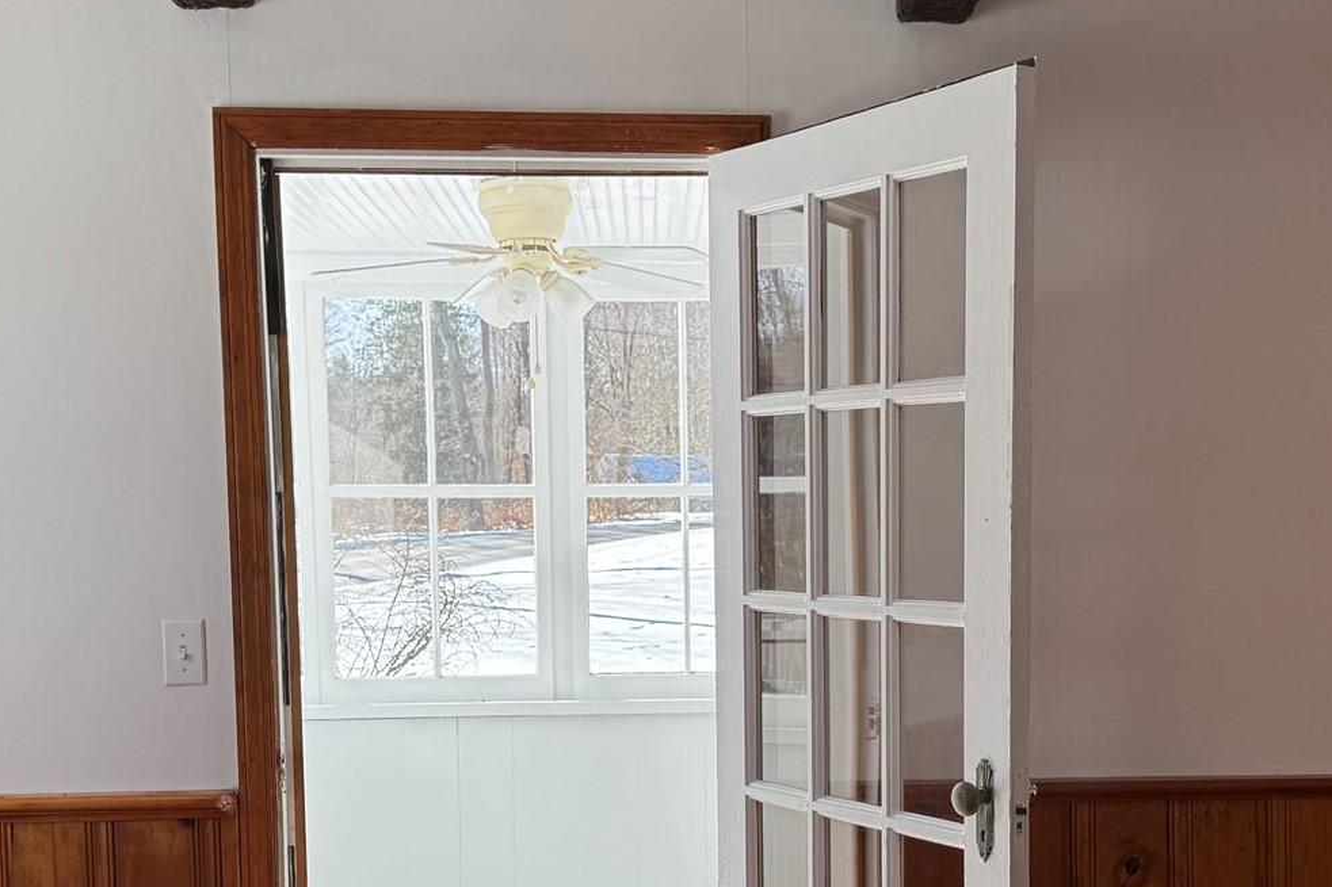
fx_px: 1924
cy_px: 659
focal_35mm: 52
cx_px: 785
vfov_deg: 25.7
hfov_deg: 38.1
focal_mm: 6.76
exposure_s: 1/802
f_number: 1.78
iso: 80
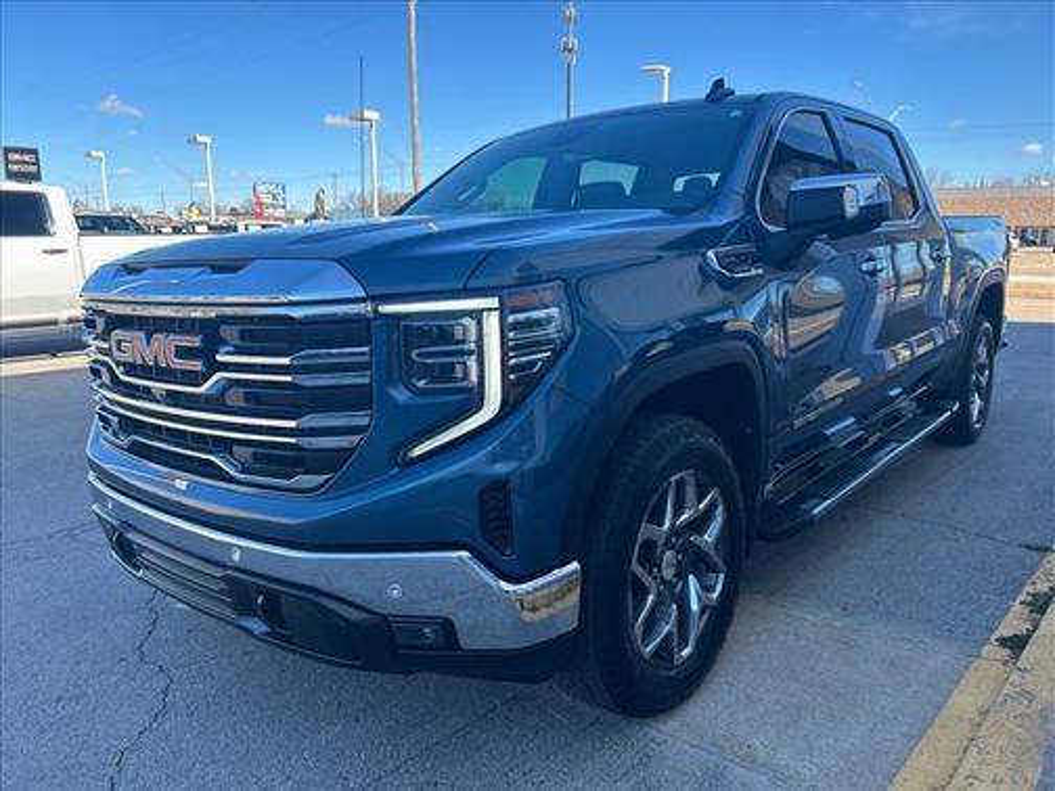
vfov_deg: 53.1
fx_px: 792
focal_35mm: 26
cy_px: 396
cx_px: 528
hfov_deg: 67.3
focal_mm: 5.7
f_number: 1.5
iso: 50
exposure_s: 1/1100
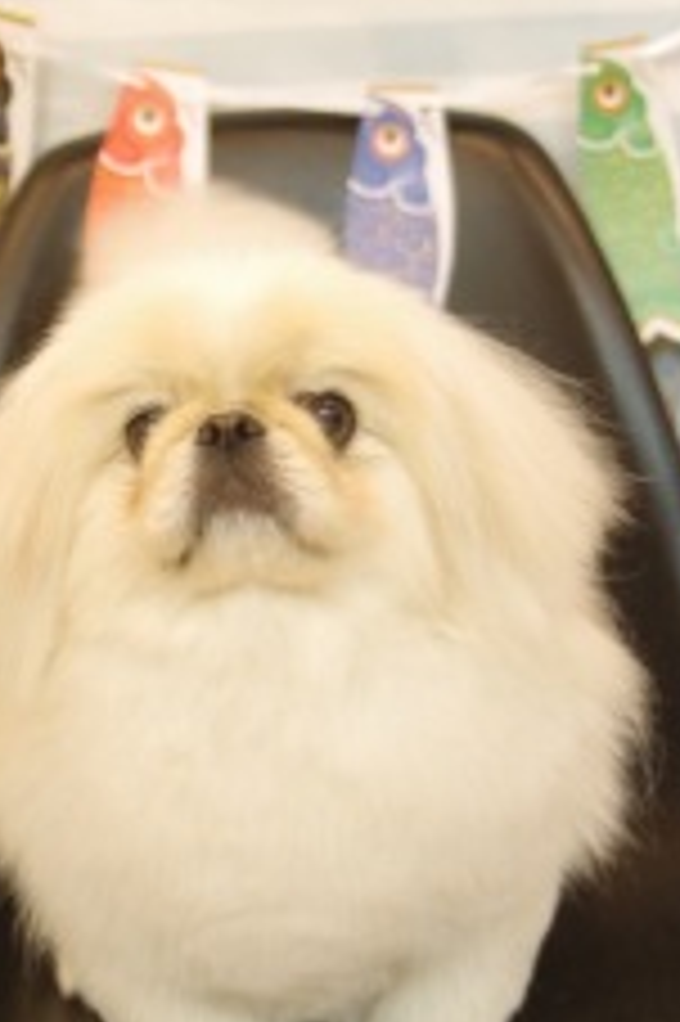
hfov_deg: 10.4
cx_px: 239
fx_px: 3745
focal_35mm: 132
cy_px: 572
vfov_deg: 15.5
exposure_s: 1/80
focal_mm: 50
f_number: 2.8
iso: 1600
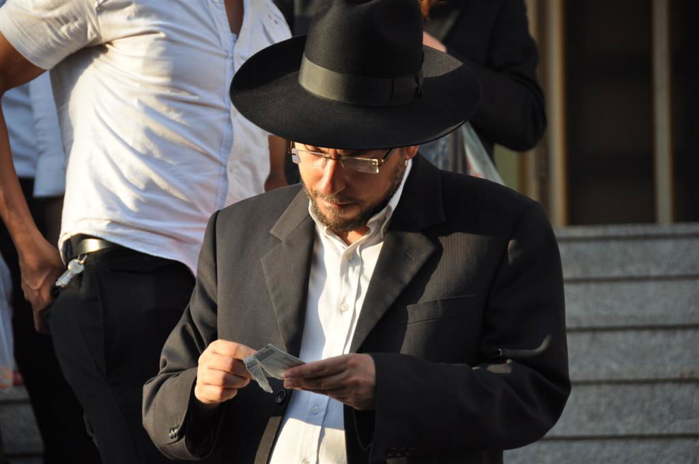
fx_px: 4363
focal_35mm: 225
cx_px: 350
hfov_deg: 9.2
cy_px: 232
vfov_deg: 6.1
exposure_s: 1/400
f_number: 5.6
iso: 400
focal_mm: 150
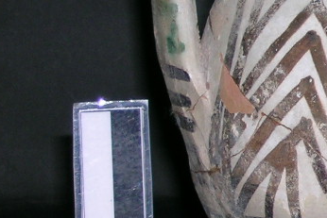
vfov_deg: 6.7
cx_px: 532
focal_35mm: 204
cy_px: 38
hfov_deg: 9.7
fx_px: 1854
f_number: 3.5
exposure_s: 1/60.1
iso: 50
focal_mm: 11.1
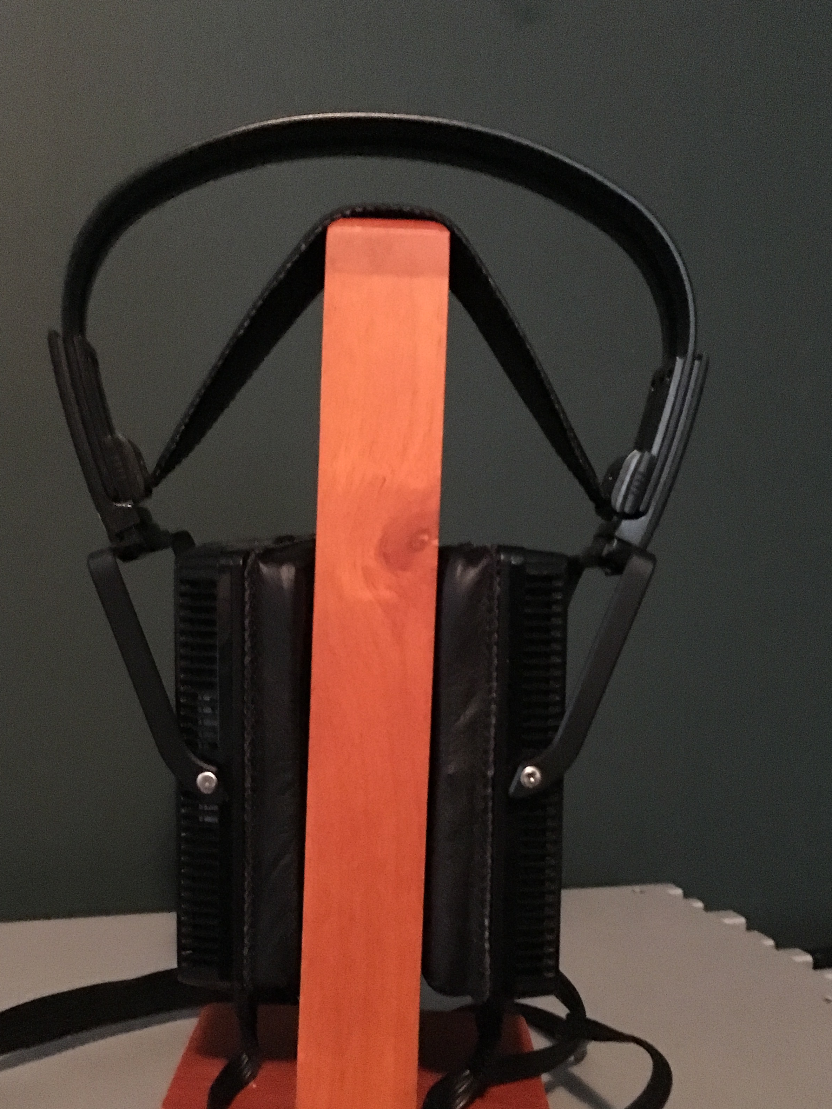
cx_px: 378
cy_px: 640
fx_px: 1186
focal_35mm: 37
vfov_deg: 50.0
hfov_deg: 38.6
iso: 1250
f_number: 2.2
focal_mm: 4.15
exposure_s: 1/15
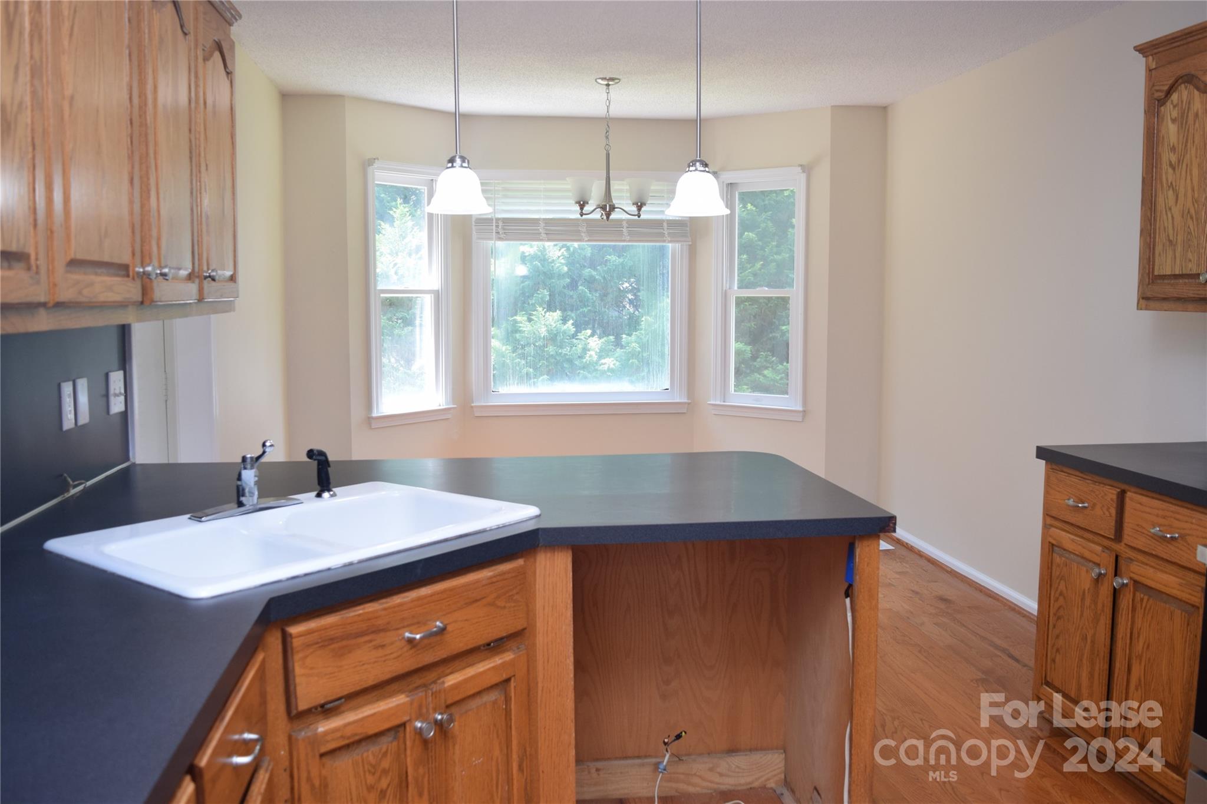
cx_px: 604
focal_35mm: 32
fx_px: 1056
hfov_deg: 59.5
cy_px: 402
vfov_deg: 41.7
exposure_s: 1/100
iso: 400
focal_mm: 21
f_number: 5
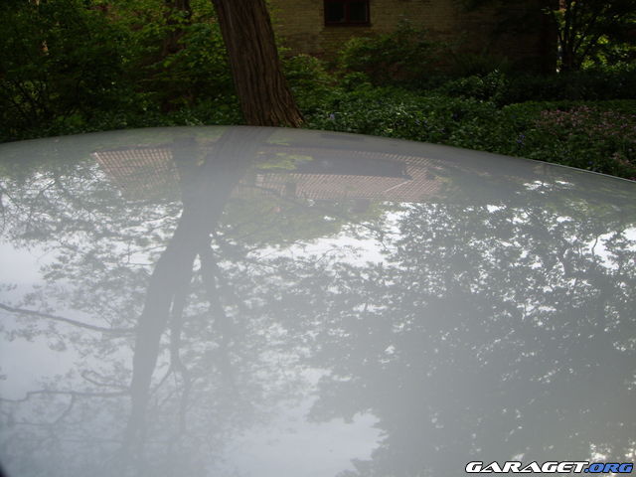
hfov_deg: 49.0
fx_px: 698
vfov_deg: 37.7
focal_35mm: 38
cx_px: 318
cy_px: 238
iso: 50
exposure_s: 1/250
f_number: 2.7
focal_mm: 6.2
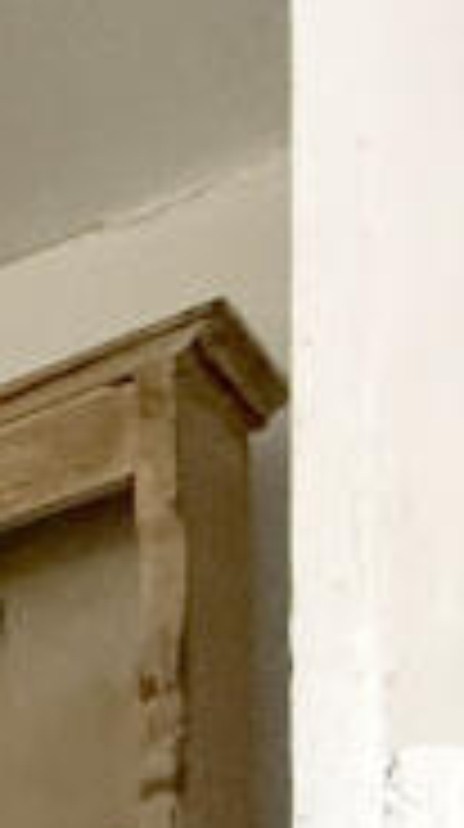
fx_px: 1866
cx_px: -1662
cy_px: 1570
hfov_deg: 7.0
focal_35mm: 85
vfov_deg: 18.4
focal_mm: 2.22
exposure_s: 1/99
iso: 200
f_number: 2.2
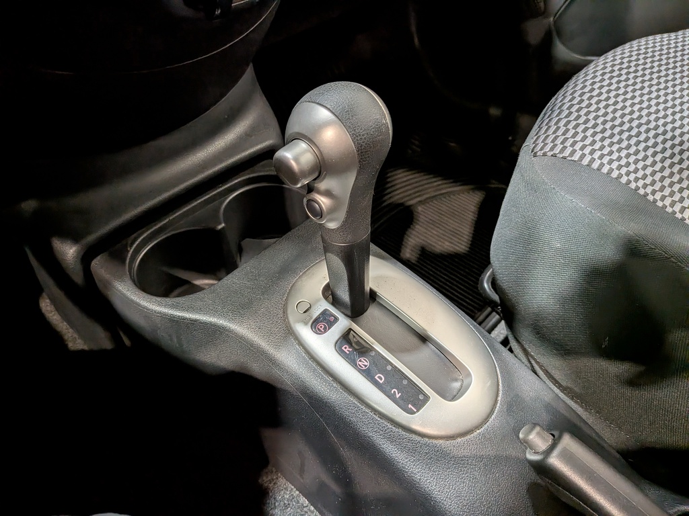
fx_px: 478
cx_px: 344
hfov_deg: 71.6
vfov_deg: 56.8
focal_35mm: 24
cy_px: 258
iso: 36
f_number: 1.7
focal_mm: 4.53
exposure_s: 1/100
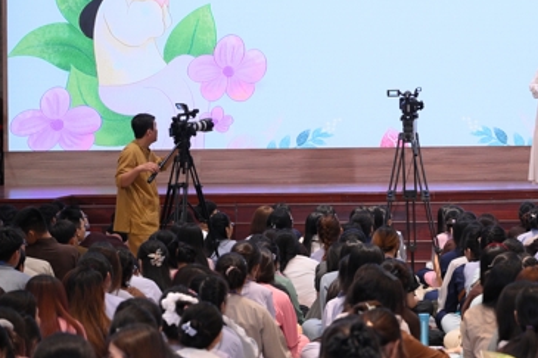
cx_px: 416
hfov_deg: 14.9
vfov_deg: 10.0
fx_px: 2046
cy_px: 99
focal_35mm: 137
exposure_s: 1/160
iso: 2500
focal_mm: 77
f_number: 4
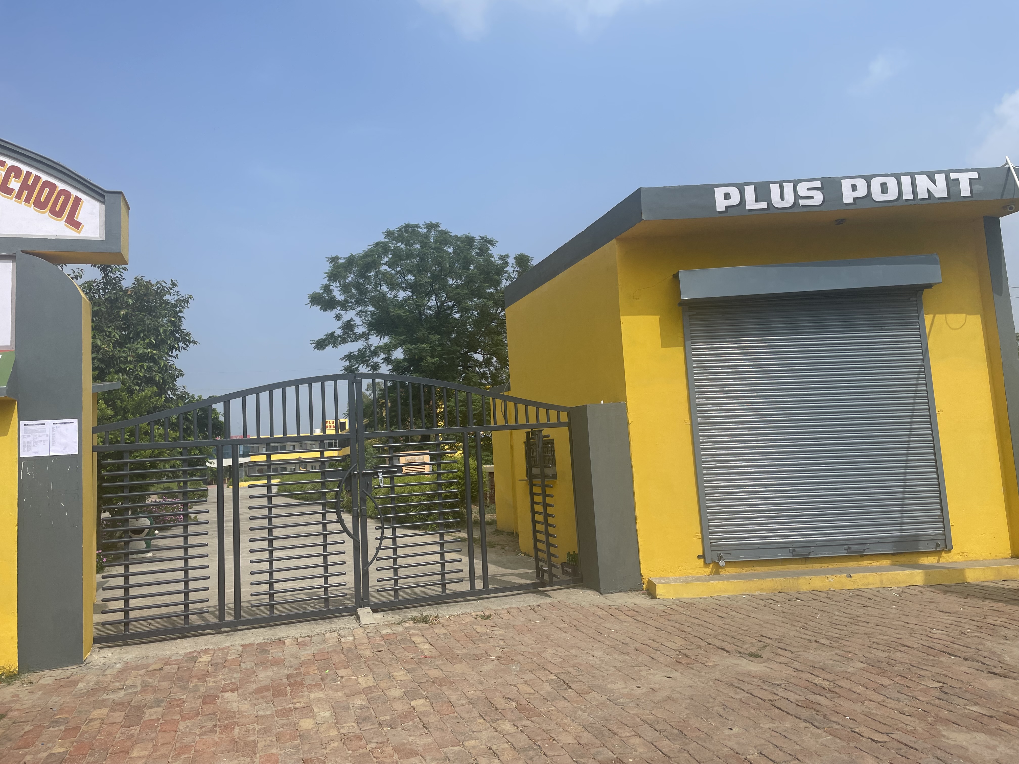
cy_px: 382
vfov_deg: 53.1
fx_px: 765
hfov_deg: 67.3
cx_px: 510
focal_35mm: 26
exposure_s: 1/4464
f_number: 1.6
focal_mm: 4.2
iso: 32
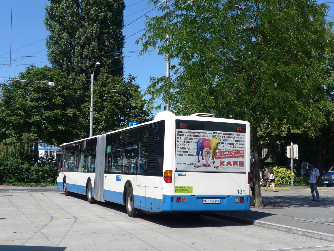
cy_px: 126
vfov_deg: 28.0
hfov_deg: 36.8
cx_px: 167
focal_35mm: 52
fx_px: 502
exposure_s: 1/1000
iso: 80
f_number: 3.3
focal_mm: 10.7
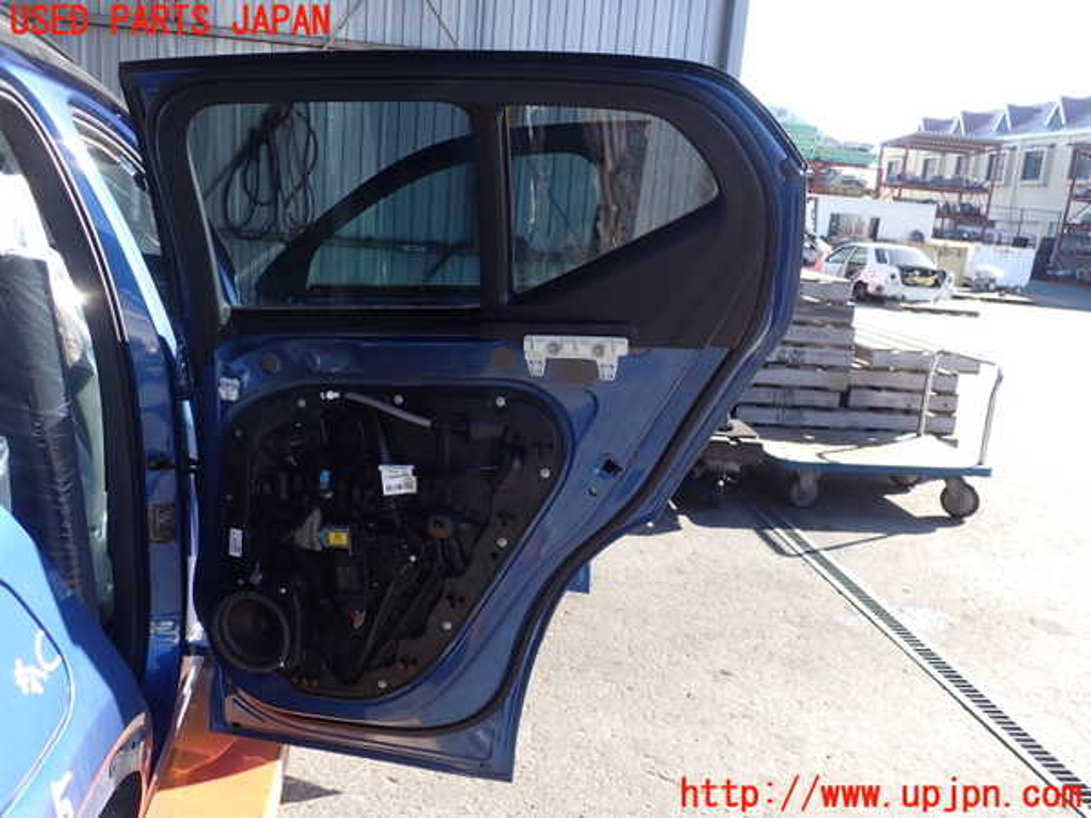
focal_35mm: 30
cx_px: 546
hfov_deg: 60.0
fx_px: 946
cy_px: 409
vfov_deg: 46.8
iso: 100
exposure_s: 1/200
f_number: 3.2
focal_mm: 5.4
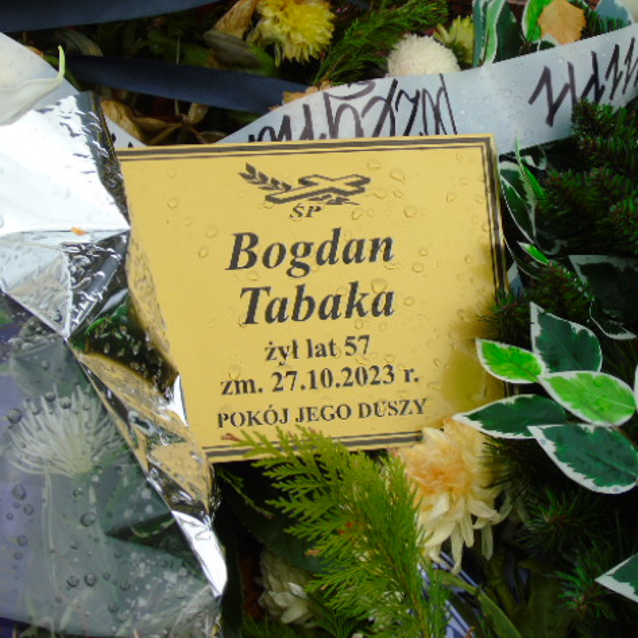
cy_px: 320
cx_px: 341
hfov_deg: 20.4
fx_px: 1772
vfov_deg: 20.4
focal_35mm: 85
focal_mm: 13
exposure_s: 1/50
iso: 80
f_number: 4.7
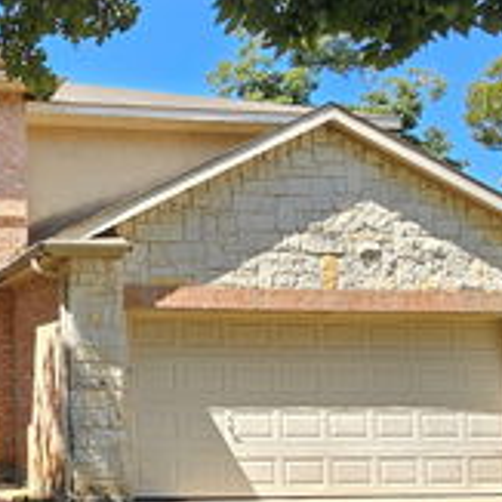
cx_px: -95
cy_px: 314
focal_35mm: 36
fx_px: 591
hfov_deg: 36.1
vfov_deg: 45.6
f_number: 2.2
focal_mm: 2.2
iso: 50
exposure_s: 1/480
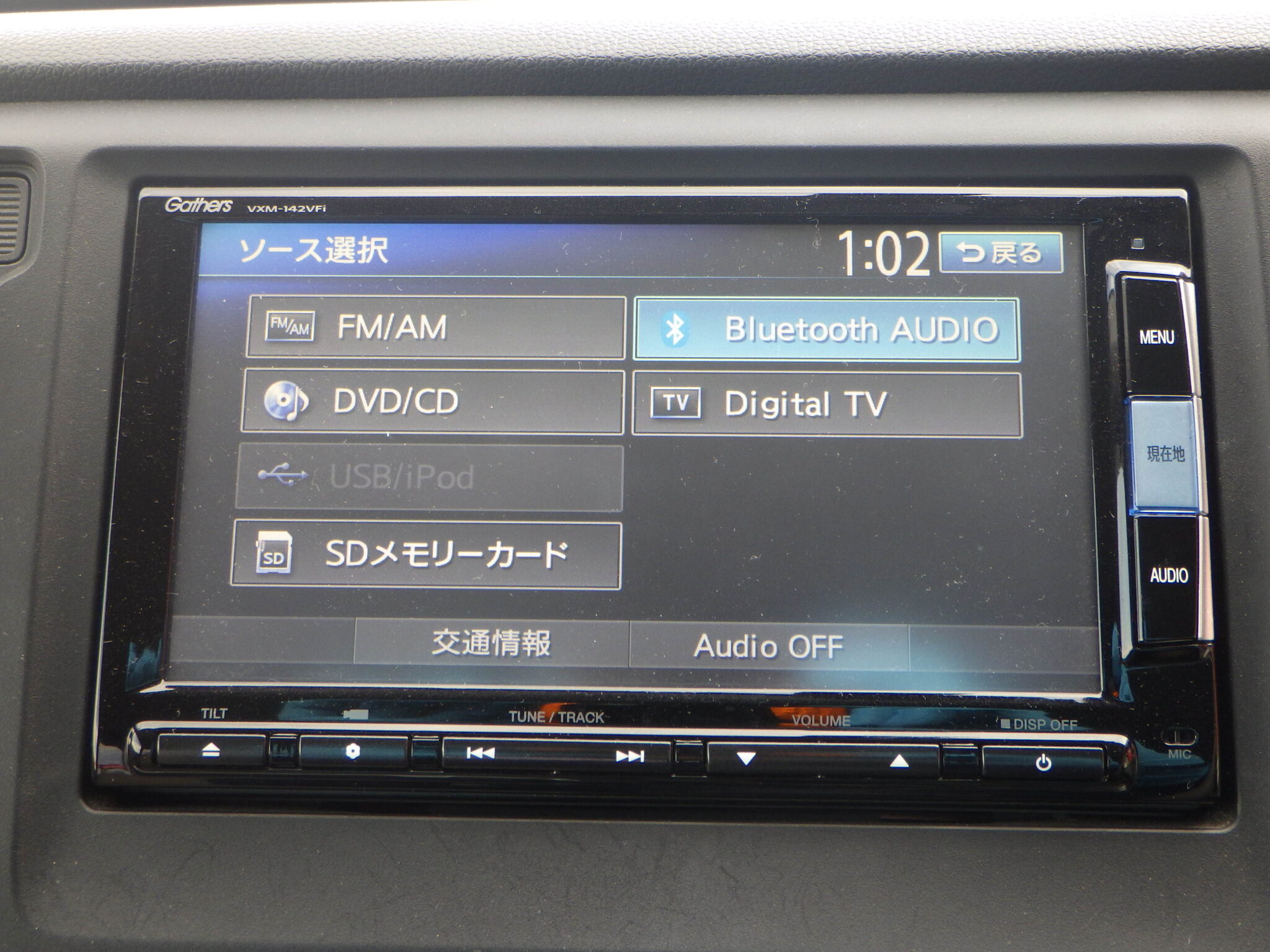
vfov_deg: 34.3
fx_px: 1541
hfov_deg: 44.8
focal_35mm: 42
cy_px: 476
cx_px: 635
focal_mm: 7.5
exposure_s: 1/50
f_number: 4.2
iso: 200
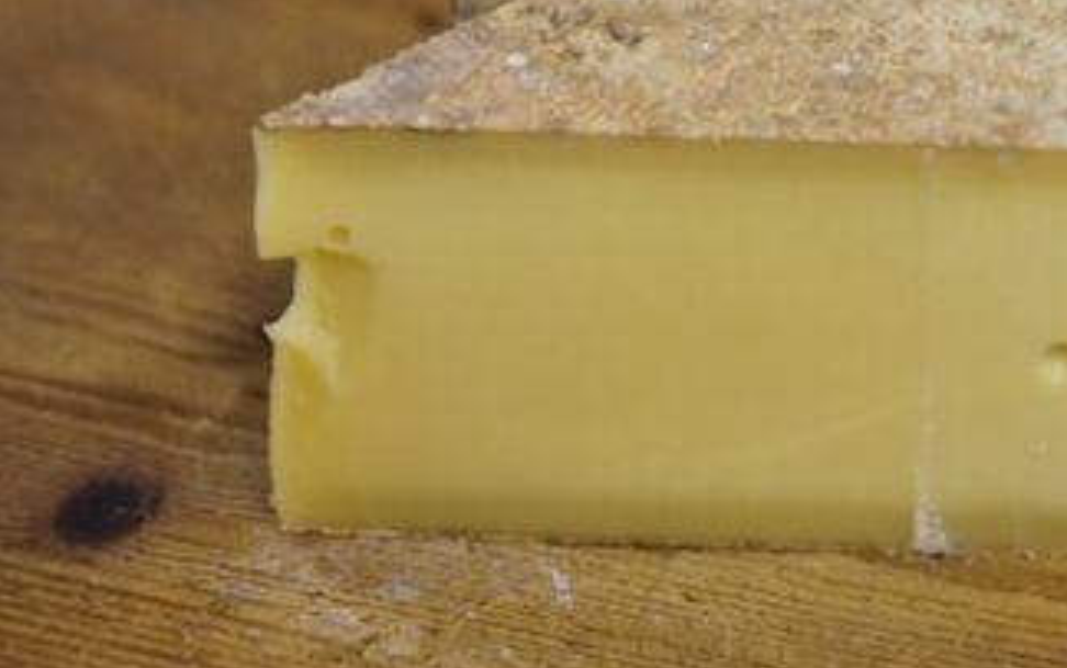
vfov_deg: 9.7
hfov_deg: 15.5
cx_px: 945
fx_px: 3870
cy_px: -161
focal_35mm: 133
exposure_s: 1/160
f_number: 2
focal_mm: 55
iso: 2000
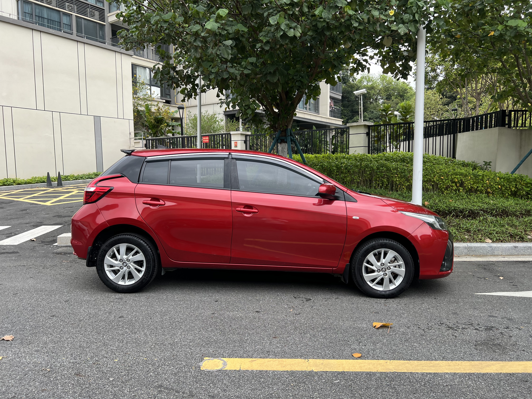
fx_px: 400
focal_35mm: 26
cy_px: 200
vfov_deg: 53.1
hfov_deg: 67.3
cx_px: 266
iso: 40
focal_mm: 5.7
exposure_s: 1/223
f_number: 1.5
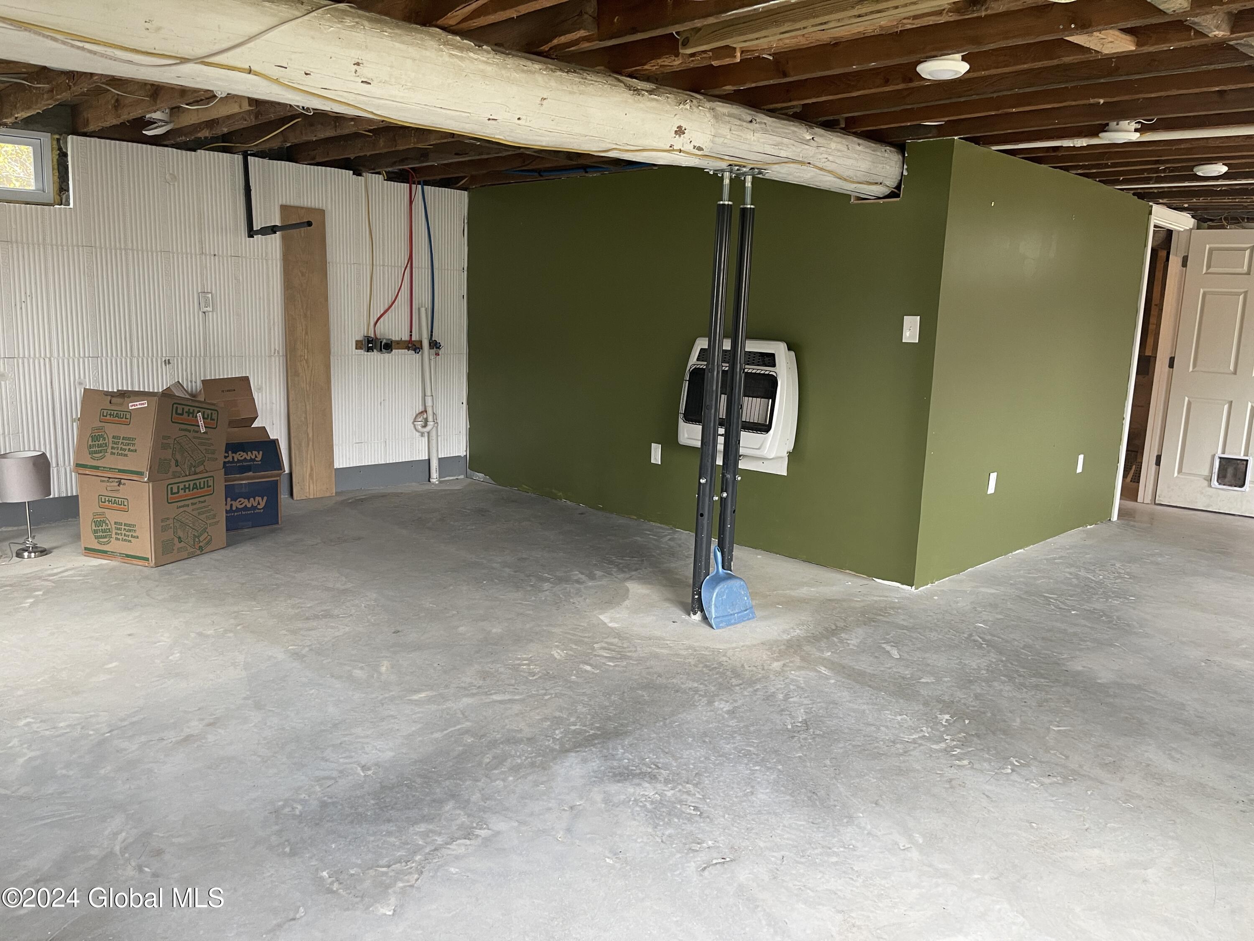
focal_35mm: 26
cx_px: 627
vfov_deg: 53.1
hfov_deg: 67.3
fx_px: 942
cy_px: 470
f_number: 1.6
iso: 125
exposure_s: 1/95
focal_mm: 5.1
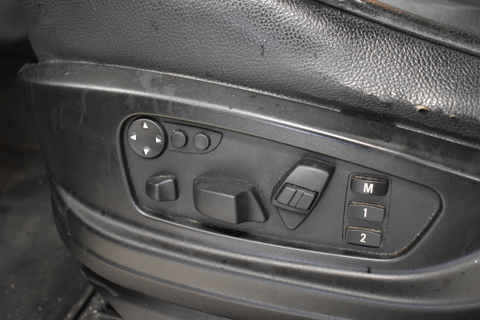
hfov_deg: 47.9
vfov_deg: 33.0
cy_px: 160
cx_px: 240
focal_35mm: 40
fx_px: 540
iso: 3200
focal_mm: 27
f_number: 4
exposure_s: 1/30
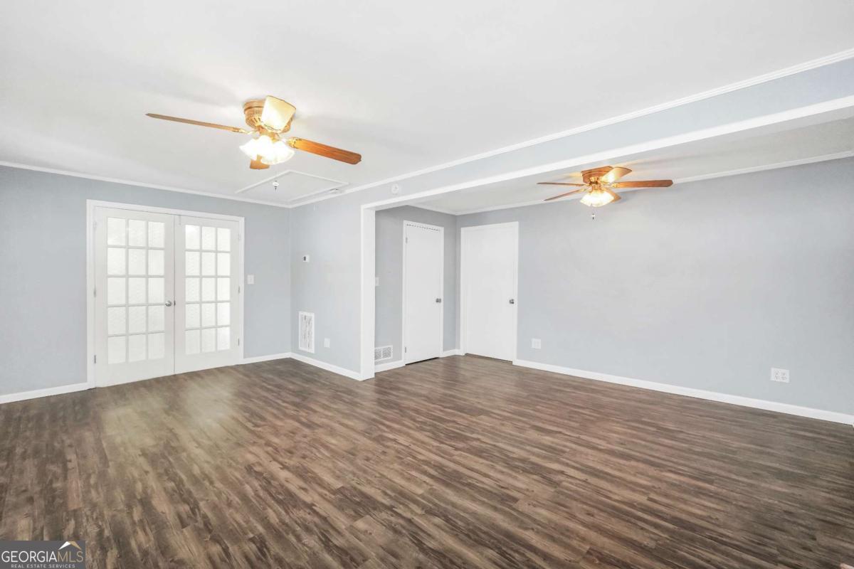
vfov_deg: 77.3
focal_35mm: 15
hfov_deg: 100.4
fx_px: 356
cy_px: 284
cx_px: 427
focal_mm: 10
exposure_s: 1/160
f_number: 4
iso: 2500
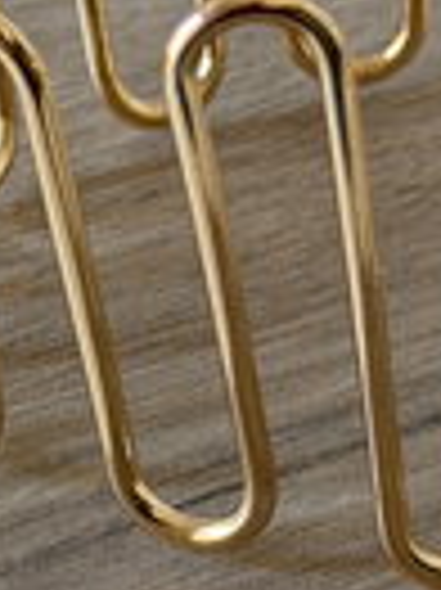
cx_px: 338
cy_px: 7
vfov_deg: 10.1
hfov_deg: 7.6
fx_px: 3318
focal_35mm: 195
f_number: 1.78
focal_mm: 6.76
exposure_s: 1/60
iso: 125
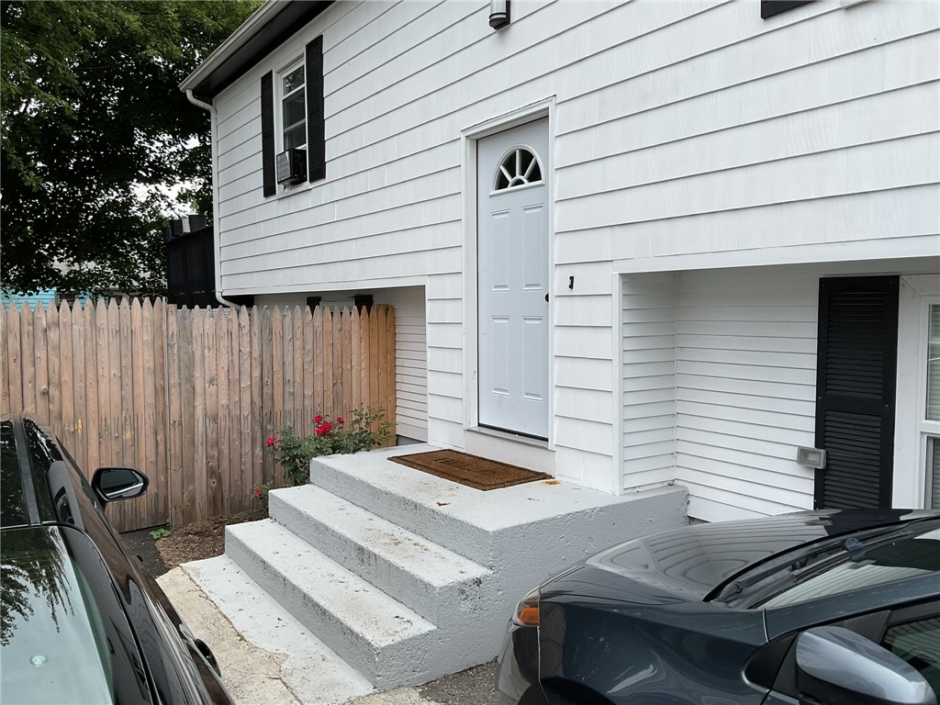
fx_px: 787
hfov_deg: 61.7
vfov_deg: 48.2
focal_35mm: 29
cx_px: 470
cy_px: 352
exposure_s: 1/912
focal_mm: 3
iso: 16
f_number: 1.8
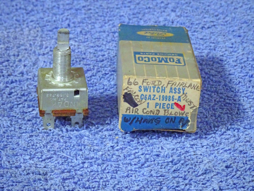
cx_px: 127
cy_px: 96
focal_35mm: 123
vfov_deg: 12.0
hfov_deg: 16.0
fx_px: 903
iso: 1600
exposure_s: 1/30
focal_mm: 20.96
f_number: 5.6
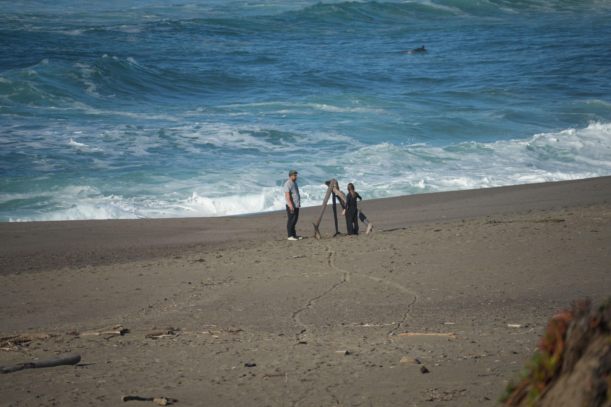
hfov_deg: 6.9
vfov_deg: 4.6
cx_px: 306
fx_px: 5091
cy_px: 204
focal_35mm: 300
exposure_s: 1/1600
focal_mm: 300
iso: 320
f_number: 7.1
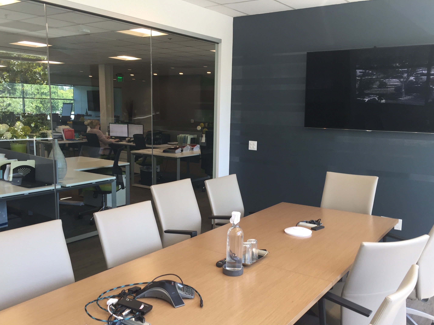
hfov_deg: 55.4
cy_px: 183
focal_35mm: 33
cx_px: 216
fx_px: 414
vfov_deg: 42.9
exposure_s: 1/60
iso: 40
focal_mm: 4.15
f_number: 2.2
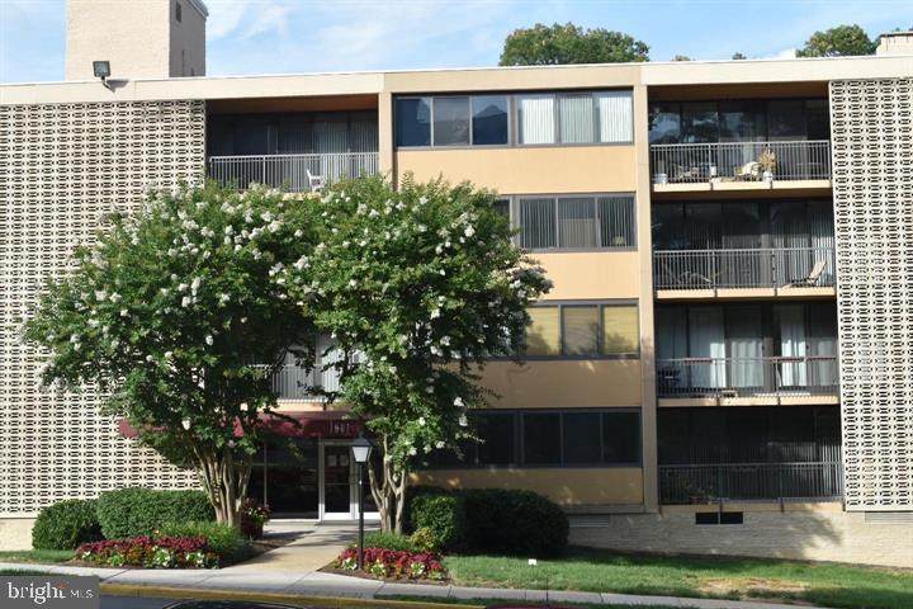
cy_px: 304
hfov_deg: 38.9
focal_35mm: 51
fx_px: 1293
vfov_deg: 26.5
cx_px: 456
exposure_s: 1/250
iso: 200
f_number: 8
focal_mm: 34
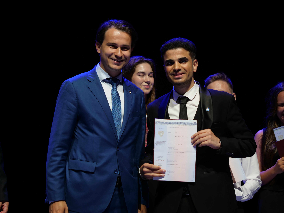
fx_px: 985
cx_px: 142
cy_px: 106
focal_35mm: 120
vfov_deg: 12.3
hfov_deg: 16.4
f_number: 2.8
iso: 200
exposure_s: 1/200
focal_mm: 60
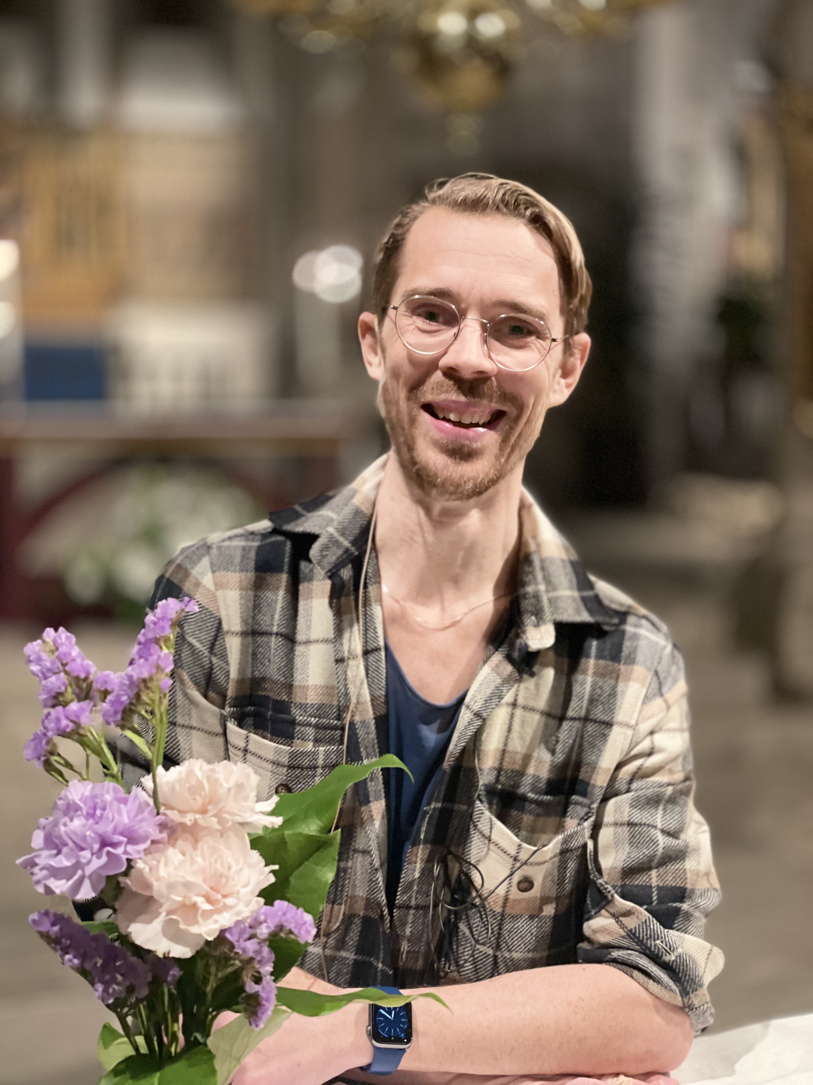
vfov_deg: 36.8
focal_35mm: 52
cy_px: 542
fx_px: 1628
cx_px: 406
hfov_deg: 28.0
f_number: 2
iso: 500
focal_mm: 6
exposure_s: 1/33
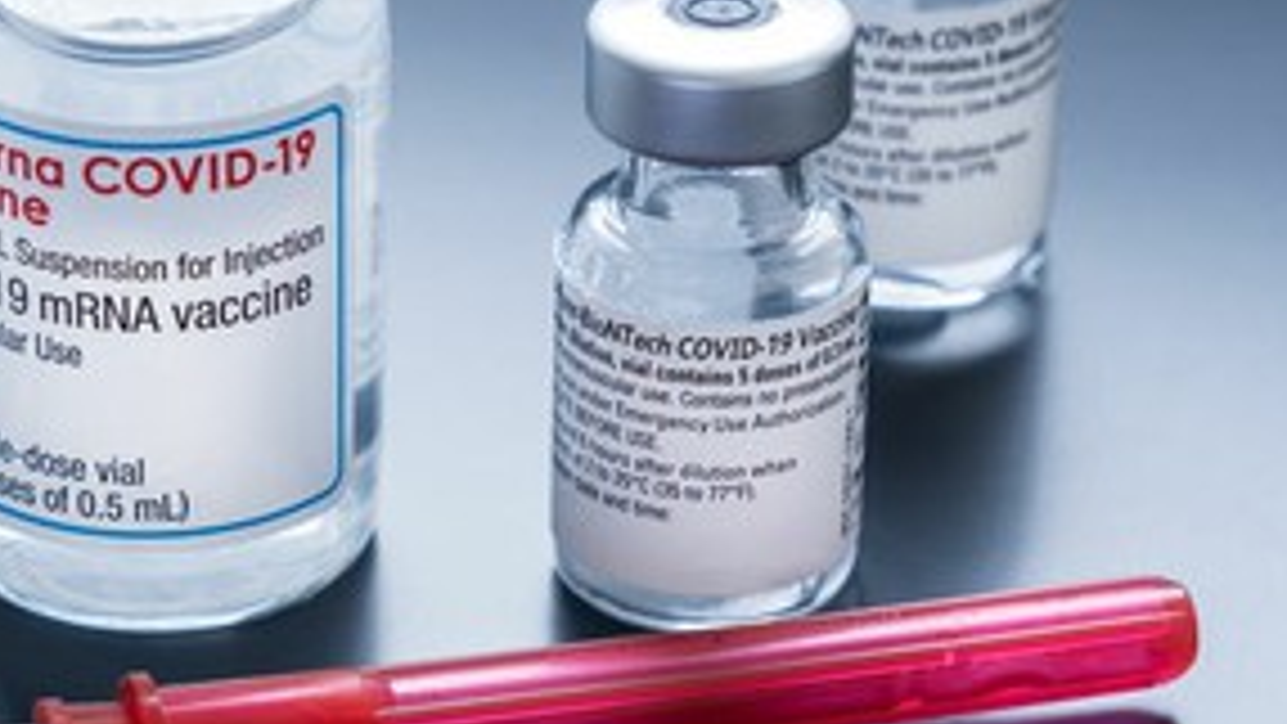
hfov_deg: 9.4
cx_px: 216
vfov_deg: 5.3
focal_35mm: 228
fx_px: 7782
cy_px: 358
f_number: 9
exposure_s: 1/8
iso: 160
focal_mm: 74.2
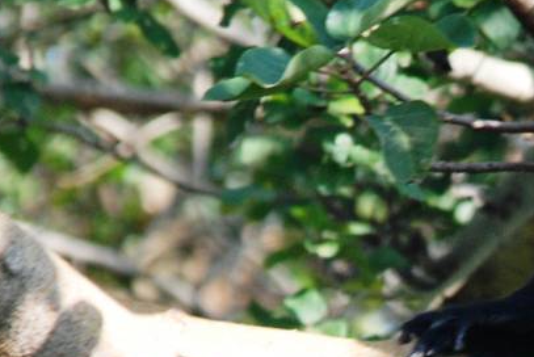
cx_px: 621
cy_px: 572
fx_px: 43788
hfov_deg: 0.7
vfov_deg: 0.5
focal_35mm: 2950
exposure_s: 1/250
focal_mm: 500
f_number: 6.3
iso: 400
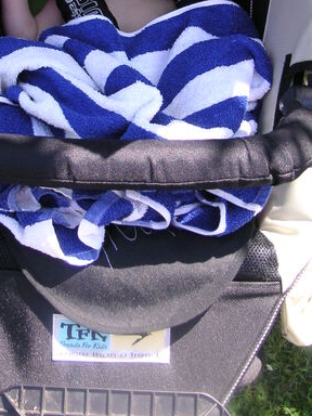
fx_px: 925
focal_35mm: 77
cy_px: 55
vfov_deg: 24.7
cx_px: 120
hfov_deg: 19.1
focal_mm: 6.1
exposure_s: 1/250
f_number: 2.8
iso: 50
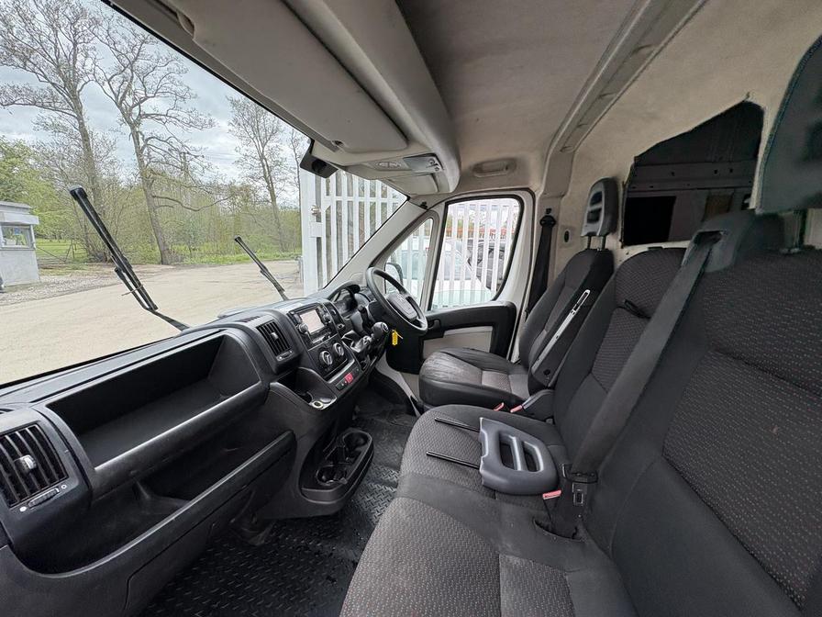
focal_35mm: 14
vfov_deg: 85.7
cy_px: 308
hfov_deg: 102.1
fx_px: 332
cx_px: 411
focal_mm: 2.22
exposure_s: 1/316
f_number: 2.2
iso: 50
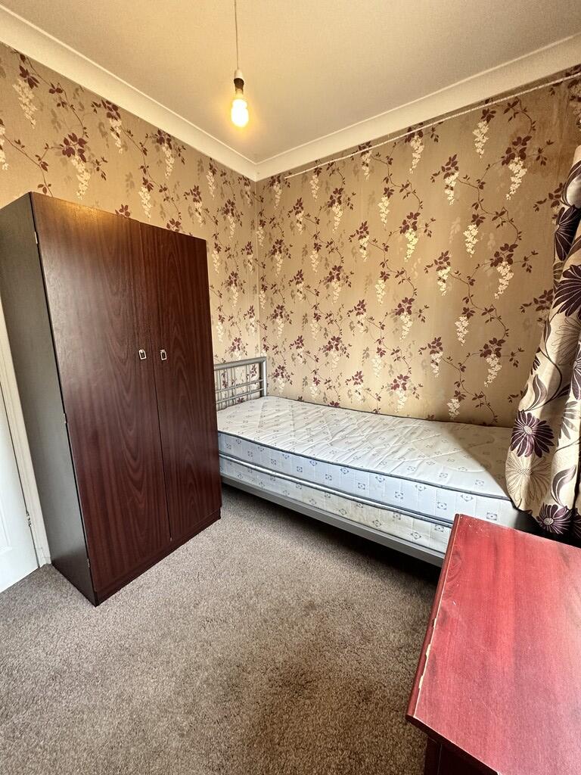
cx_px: 290
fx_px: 313
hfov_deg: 85.7
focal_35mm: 14
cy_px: 388
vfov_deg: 102.1
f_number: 2.2
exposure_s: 1/100
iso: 250
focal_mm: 2.22
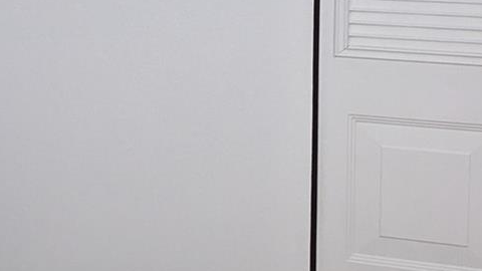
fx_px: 1112
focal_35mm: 87
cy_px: -78
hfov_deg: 20.7
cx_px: -246
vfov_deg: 13.4
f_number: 1.85
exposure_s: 1/120
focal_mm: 6.81
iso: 783
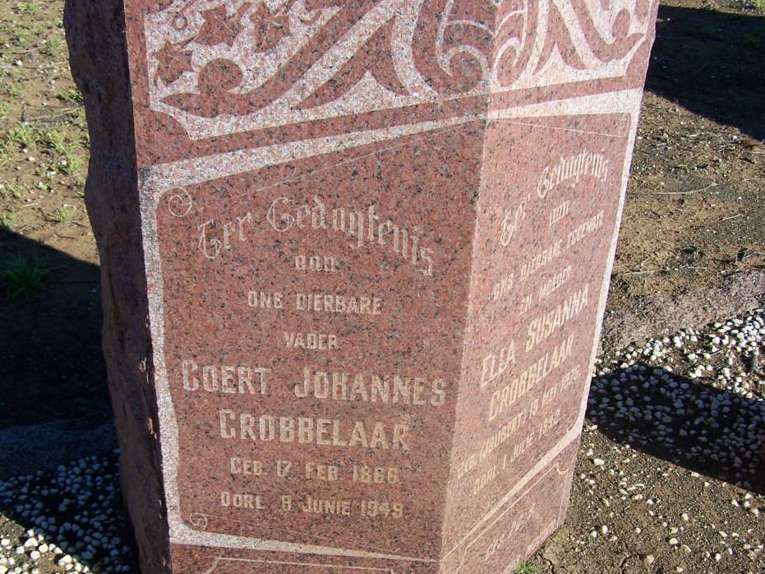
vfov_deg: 29.5
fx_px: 1083
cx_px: 343
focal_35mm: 49
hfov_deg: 38.9
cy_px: 360
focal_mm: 6.3
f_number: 4
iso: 80
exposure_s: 1/750
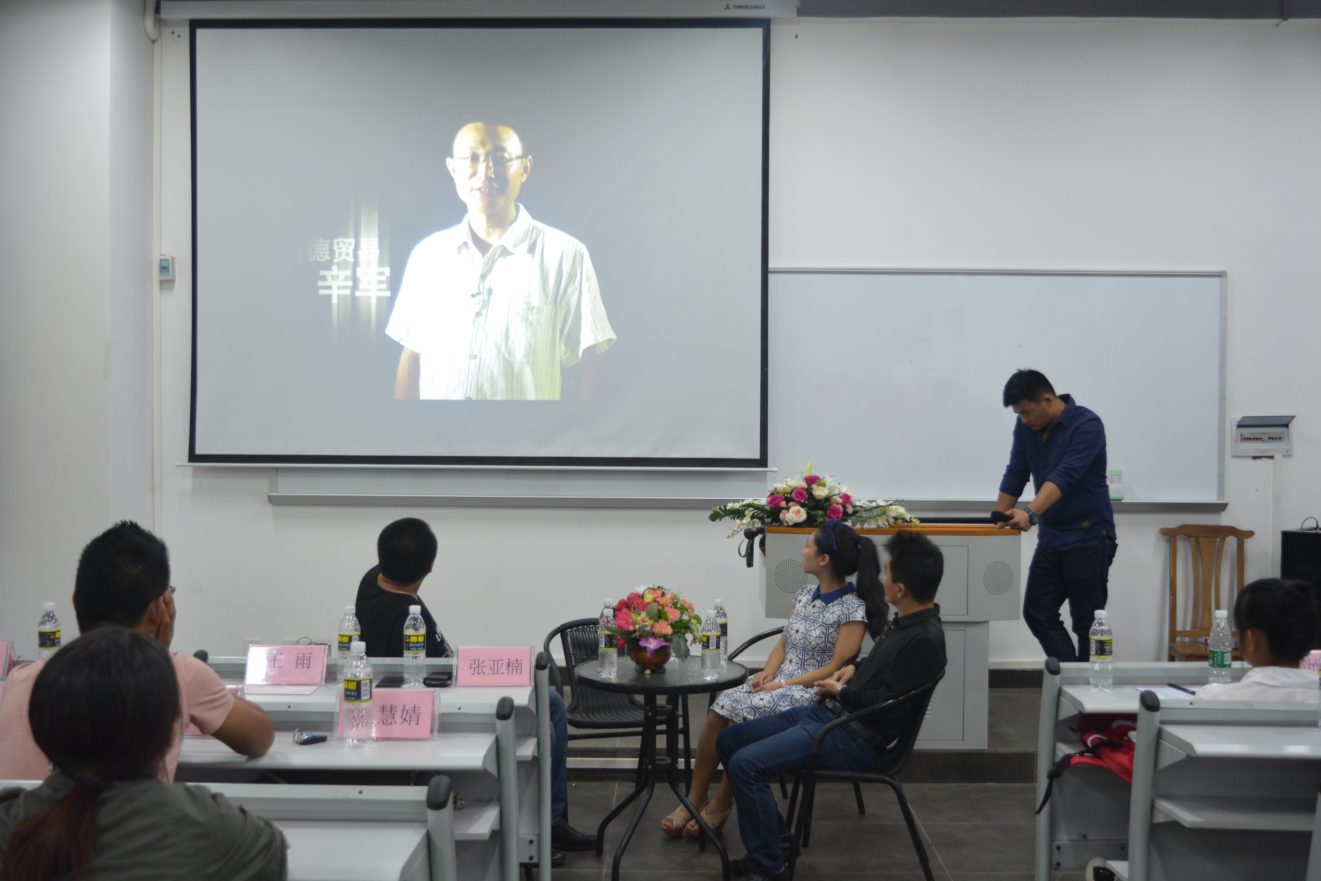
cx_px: 660
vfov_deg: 34.2
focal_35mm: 39
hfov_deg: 49.6
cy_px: 440
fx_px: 1431
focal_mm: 26
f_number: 4
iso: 800
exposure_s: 1/30
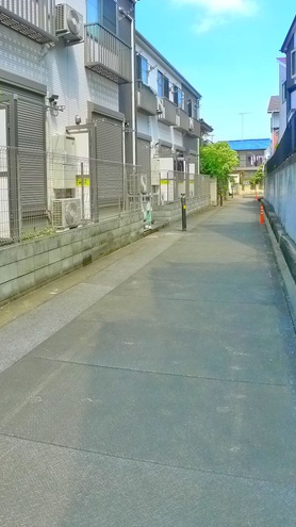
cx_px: 143
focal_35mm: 37
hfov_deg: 32.0
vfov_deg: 53.8
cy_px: 224
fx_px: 517
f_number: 3.5
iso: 400
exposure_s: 1/400
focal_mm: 5.1
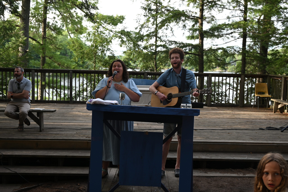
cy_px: 96
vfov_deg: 29.8
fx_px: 360
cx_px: 144
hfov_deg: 43.6
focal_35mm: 45
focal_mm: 45
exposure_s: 1/250
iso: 560
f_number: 6.3
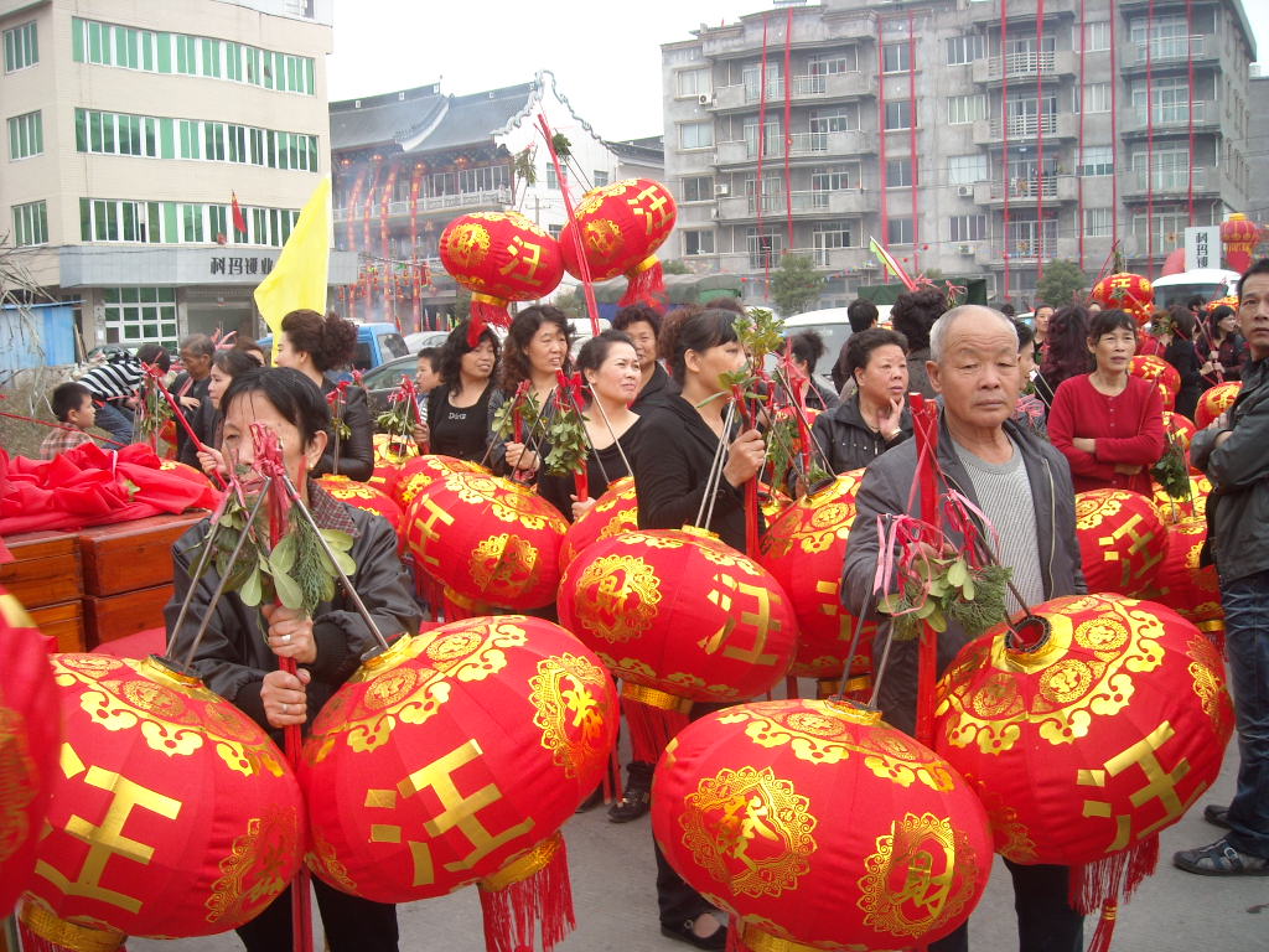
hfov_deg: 52.6
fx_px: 1283
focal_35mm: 35
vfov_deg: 40.7
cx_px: 634
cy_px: 476
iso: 64
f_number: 2.8
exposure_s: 1/176
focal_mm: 5.7
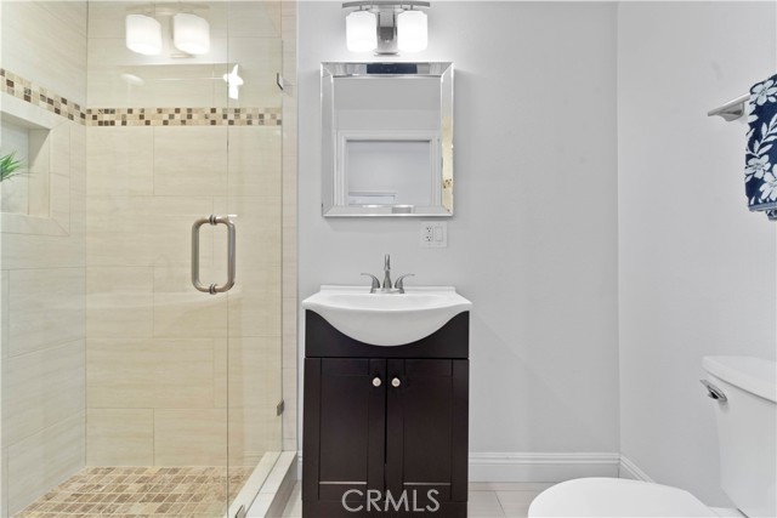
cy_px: 259
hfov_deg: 104.2
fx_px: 302
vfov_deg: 81.2
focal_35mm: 14
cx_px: 388
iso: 640
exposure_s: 1/6
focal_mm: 14
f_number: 9
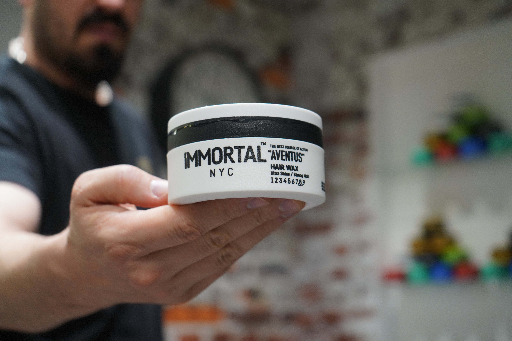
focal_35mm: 51
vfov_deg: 26.5
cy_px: 170
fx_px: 725
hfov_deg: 38.9
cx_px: 256
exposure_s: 1/160
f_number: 4.5
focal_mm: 51
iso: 1000
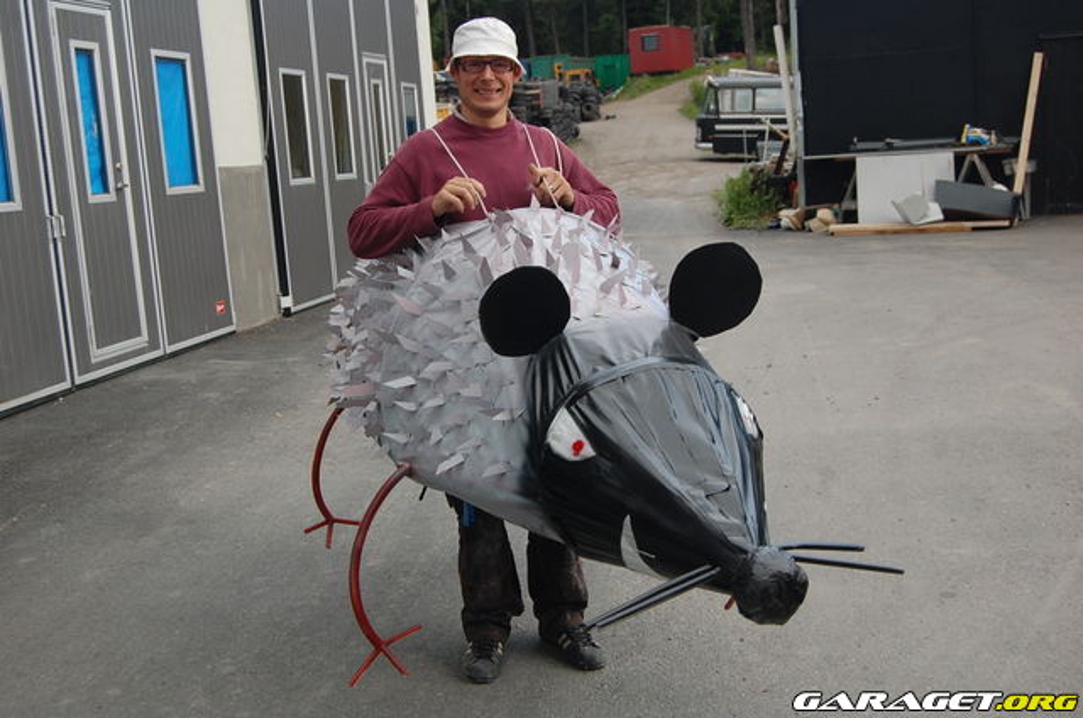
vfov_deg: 31.8
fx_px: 1261
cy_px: 359
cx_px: 542
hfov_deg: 46.5
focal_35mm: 42
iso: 360
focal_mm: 28
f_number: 5.6
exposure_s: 1/125
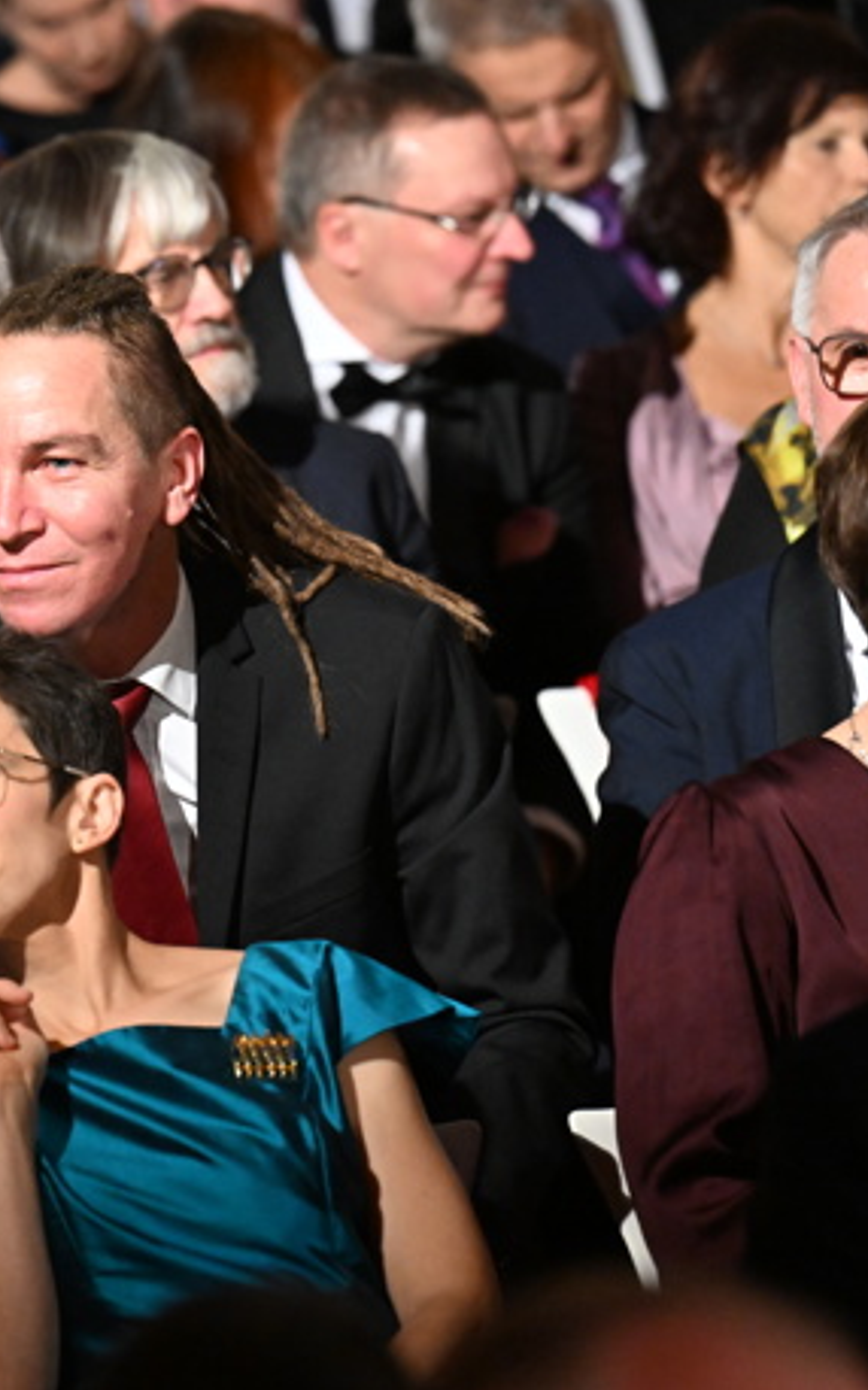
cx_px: -91
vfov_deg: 7.2
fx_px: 11059
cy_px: 695
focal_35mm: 292
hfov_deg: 4.5
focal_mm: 190
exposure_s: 1/320
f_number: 4.5
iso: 8000
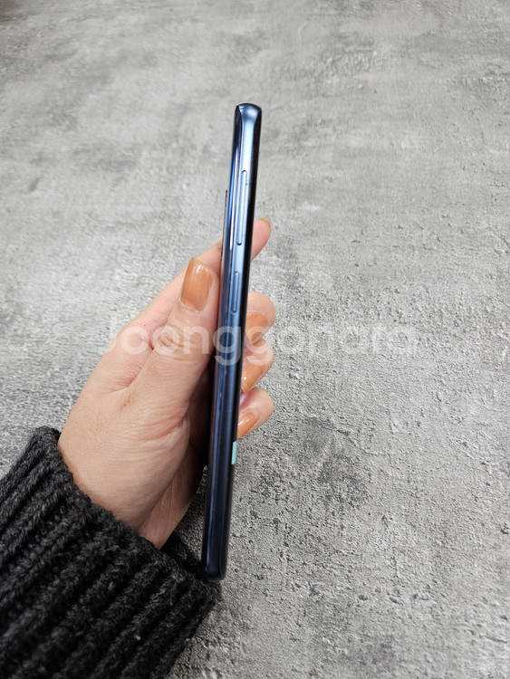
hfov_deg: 58.9
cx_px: 255
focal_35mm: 23
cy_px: 340
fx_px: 452
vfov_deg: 73.9
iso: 200
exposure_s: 1/120
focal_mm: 5.4
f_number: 1.8
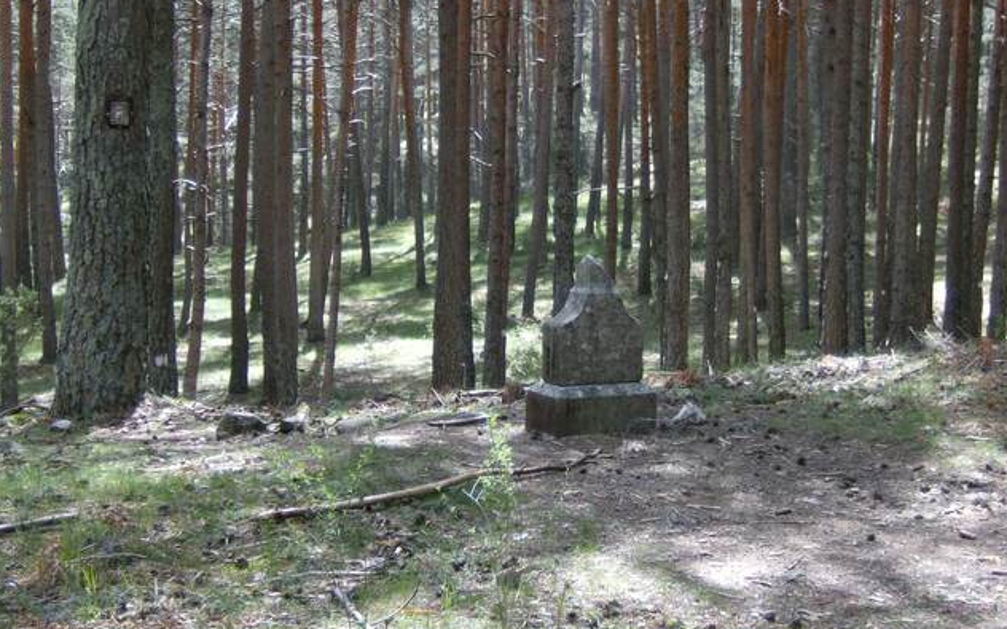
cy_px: 338
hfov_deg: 34.0
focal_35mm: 60
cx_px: 502
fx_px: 1647
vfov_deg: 21.6
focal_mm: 9.3
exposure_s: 1/159
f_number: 3.4
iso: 100
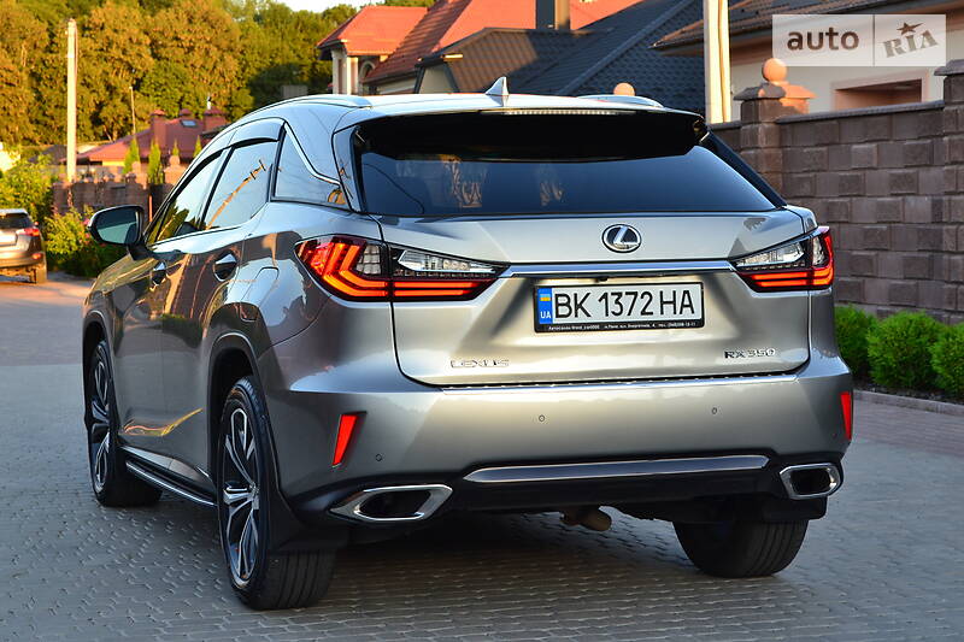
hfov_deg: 24.6
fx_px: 2209
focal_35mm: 82
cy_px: 321
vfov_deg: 16.5
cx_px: 482
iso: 400
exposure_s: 1/60
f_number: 8
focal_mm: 55
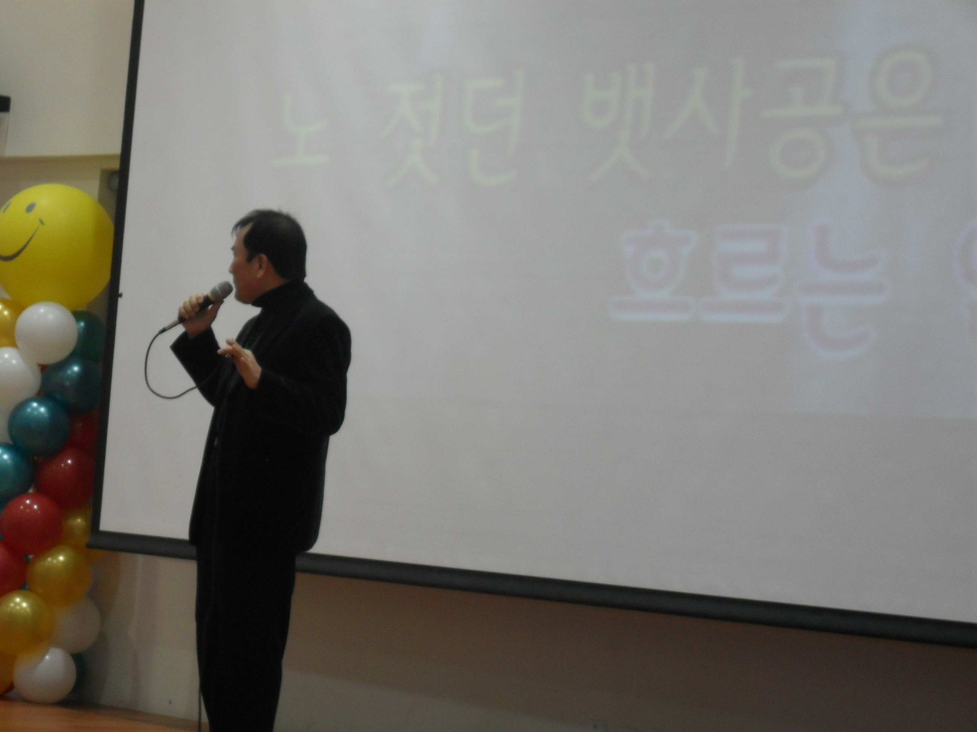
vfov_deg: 14.1
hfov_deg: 18.7
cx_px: 488
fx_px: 2964
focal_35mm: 105
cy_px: 366
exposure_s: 1/20
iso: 200
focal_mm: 18.6
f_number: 5.2
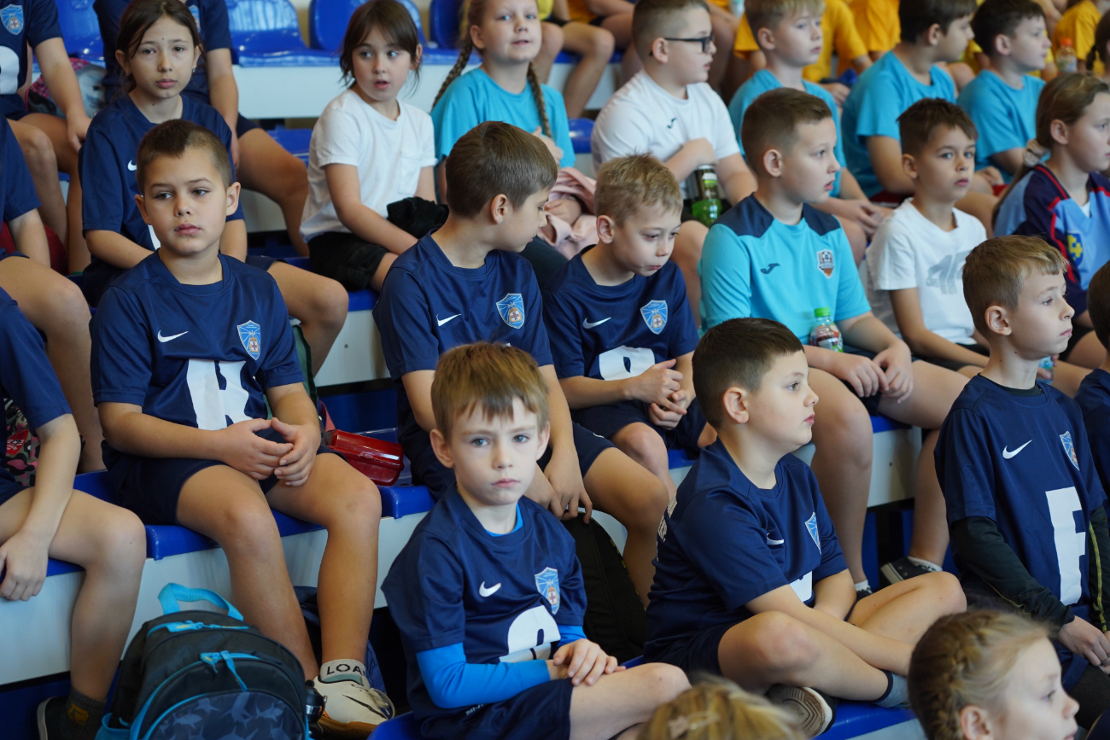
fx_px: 2282
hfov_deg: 27.3
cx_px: 555
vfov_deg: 18.4
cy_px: 370
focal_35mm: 74
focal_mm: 74
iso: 1250
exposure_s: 1/100
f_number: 4
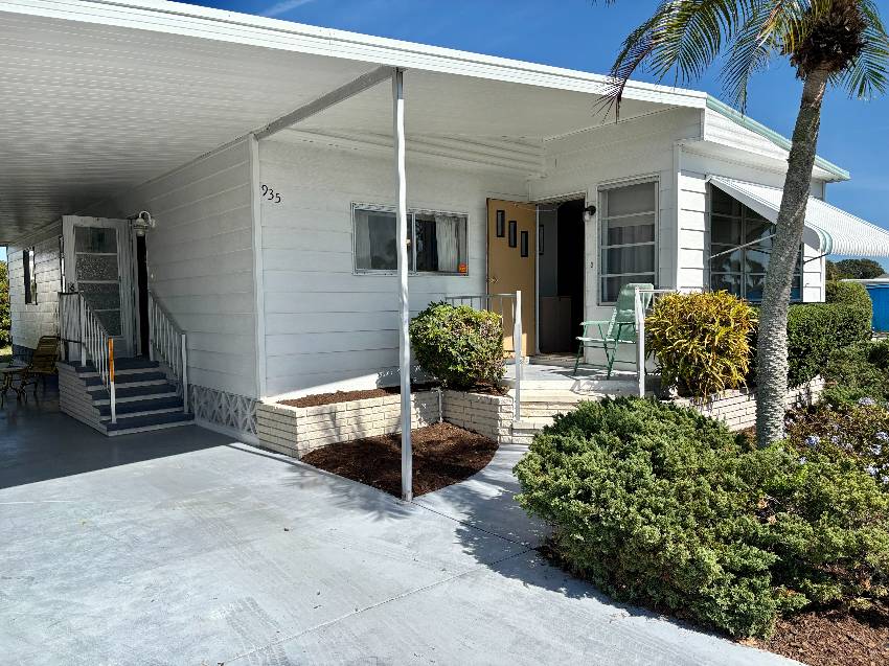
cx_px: 444
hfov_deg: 67.3
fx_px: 668
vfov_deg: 53.0
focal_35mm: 26
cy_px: 333
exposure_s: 1/4950
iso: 50
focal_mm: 5.96
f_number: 1.6
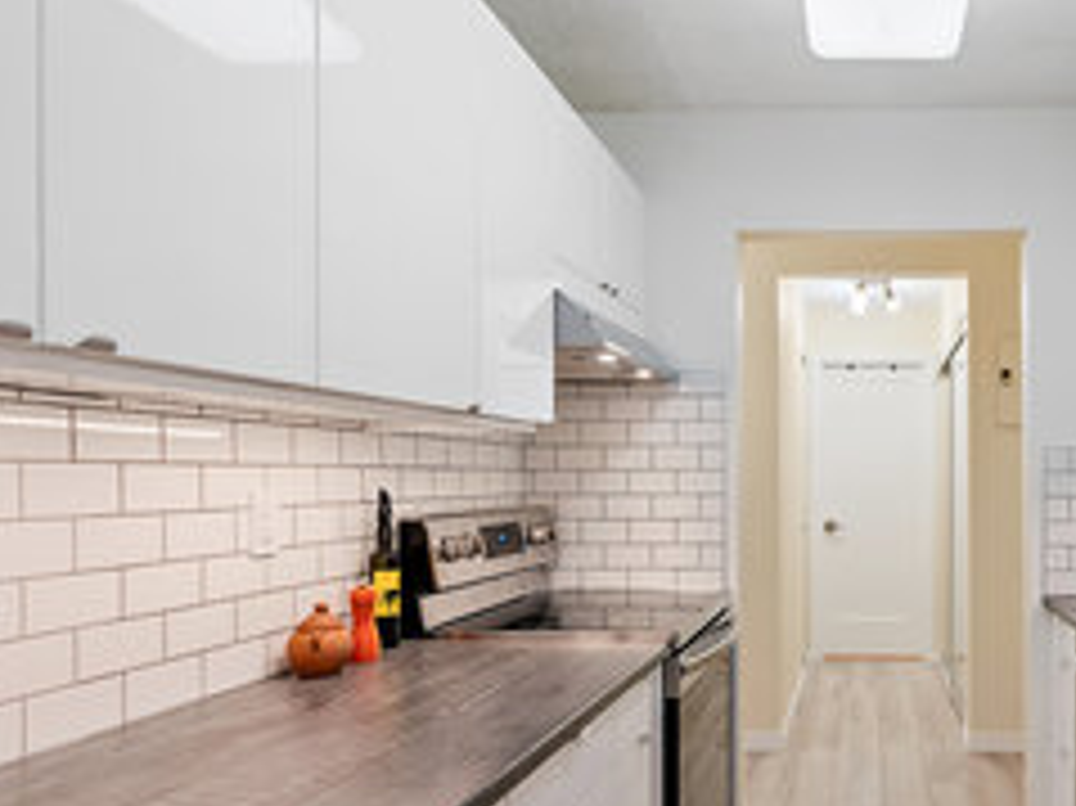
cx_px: 867
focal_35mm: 28
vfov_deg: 49.2
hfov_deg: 58.4
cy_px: 504
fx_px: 870
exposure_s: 1/20
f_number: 7.1
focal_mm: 16
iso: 400
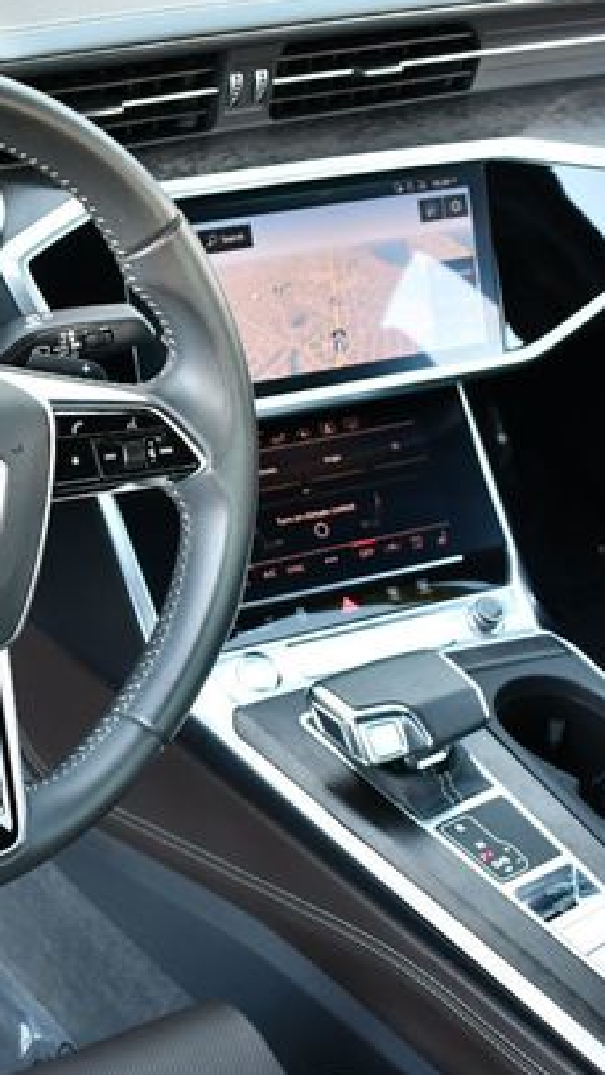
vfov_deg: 31.9
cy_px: 549
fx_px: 1882
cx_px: 37
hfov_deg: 17.9
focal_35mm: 66
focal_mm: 20
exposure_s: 1/125
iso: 800
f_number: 3.8
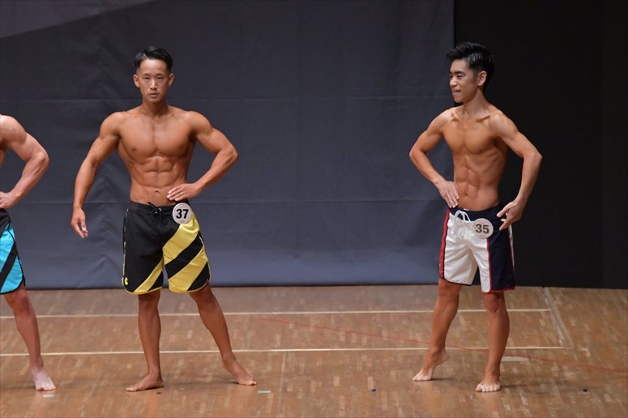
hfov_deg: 7.2
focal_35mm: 285
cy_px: 209
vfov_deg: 4.8
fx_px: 4969
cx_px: 314
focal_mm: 190
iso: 6400
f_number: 5.6
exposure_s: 1/400
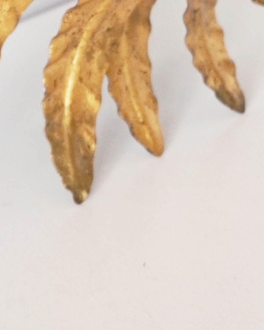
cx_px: -51
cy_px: -397
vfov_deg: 11.0
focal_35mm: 153
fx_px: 1498
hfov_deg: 9.9
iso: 320
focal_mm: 21
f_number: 4
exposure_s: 1/160
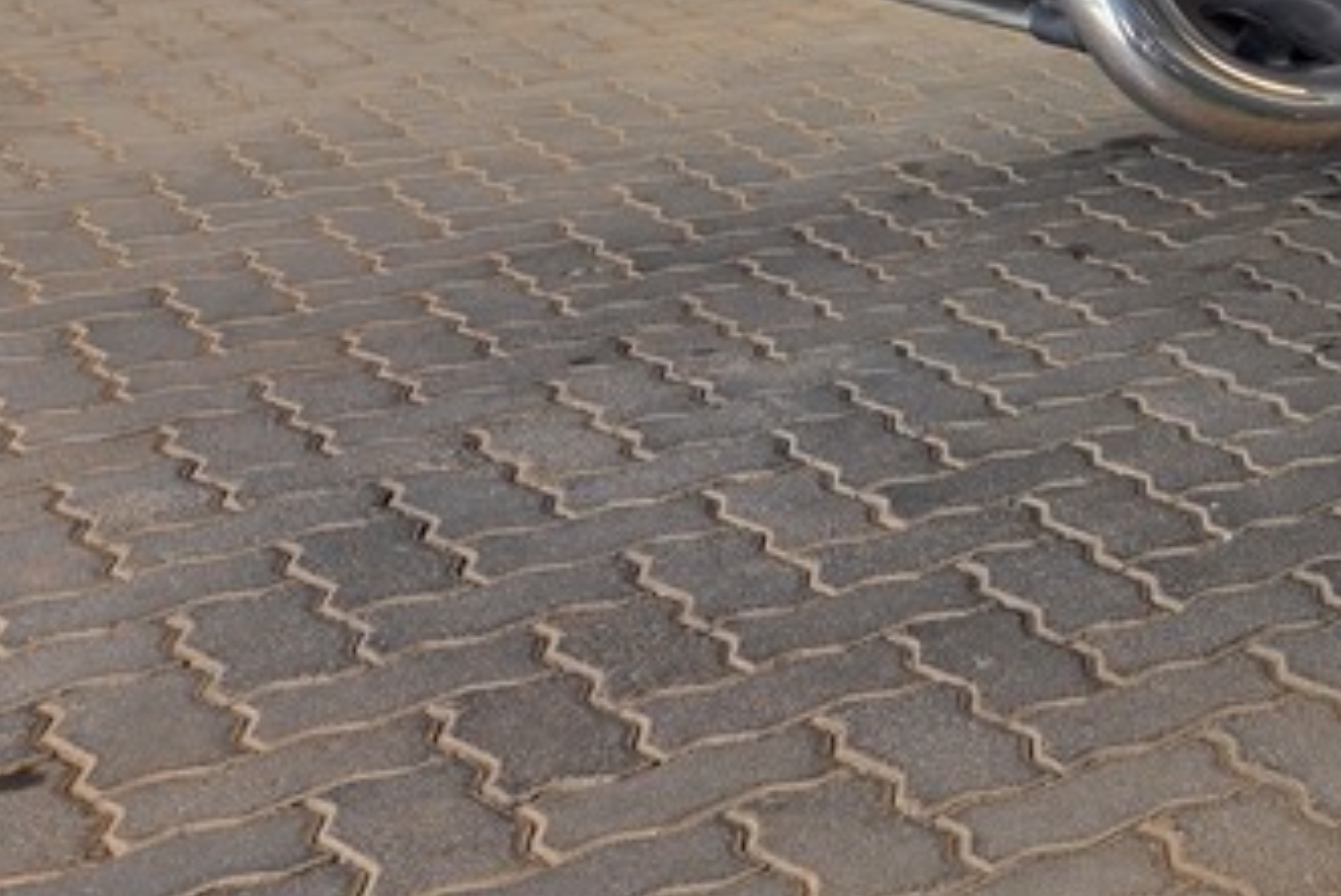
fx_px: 2758
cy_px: -385
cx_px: 1981
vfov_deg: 17.0
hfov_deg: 22.6
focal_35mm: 74
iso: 12
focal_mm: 6.25
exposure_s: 1/51.6
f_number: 1.7
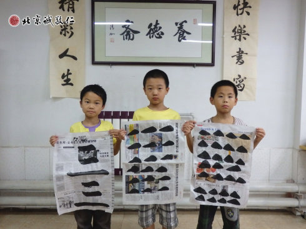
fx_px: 292
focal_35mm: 33
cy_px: 114
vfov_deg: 42.9
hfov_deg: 55.4
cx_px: 153
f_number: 3.4
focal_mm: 6
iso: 640
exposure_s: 1/60
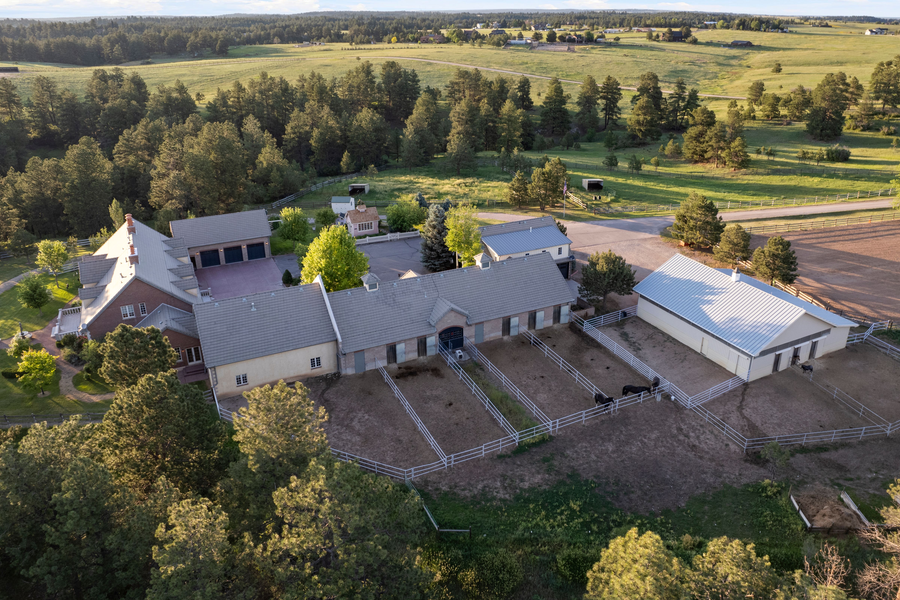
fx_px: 625
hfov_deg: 71.4
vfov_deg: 51.2
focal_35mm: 25
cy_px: 270
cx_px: 481
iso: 100
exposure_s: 1/180
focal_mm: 8.38
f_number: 2.8
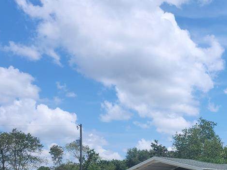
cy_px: 177
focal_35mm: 50
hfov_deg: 36.1
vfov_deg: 27.2
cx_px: 201
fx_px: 328
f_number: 1.8
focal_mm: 5.54
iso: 25
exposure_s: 1/2027
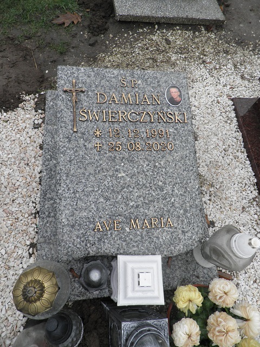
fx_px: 240
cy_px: 174
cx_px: 130
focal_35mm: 24
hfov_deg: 56.8
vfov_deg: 71.6
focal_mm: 4.3
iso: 64
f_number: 3.3
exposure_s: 1/60
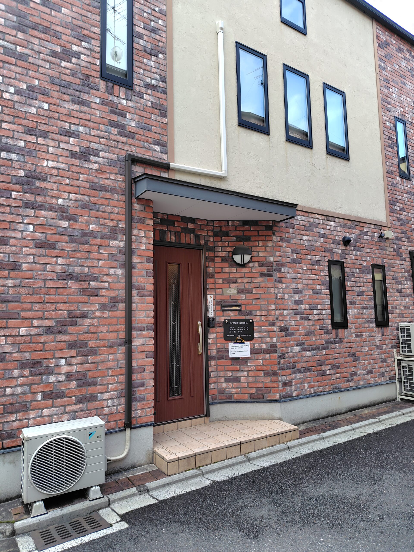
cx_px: 207
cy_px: 276
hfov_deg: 58.9
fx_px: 367
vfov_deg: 73.9
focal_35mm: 23
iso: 50
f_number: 1.9
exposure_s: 1/190
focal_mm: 5.6
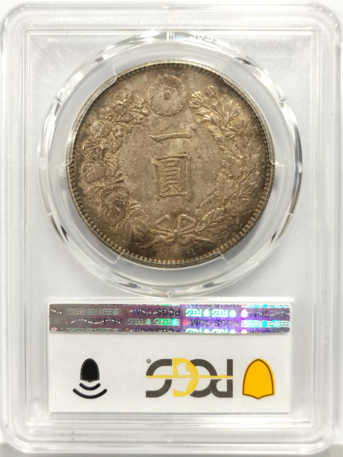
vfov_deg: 35.5
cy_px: 228
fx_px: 713
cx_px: 172
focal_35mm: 54
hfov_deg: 27.0
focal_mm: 5.56
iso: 125
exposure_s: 1/100
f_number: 16
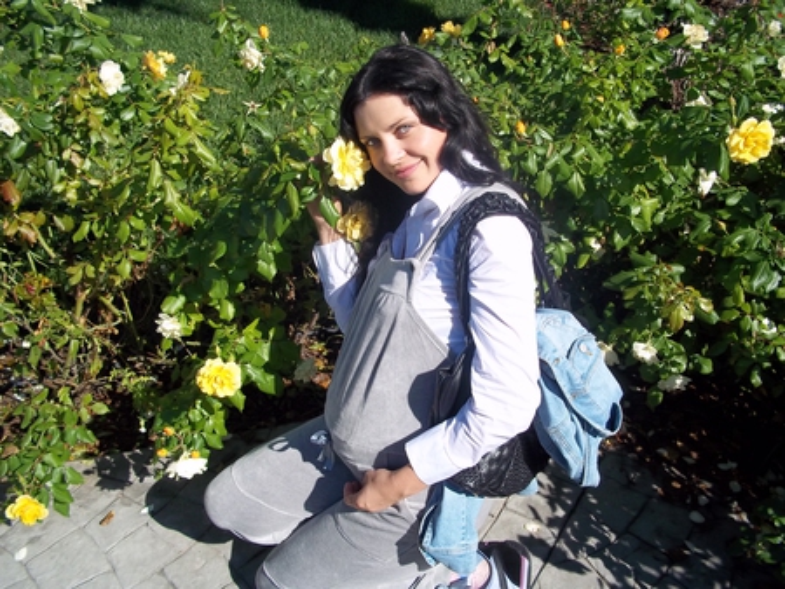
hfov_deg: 51.3
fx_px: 817
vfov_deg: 39.7
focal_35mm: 36
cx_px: 392
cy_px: 294
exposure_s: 1/200
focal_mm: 6.5
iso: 80
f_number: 8
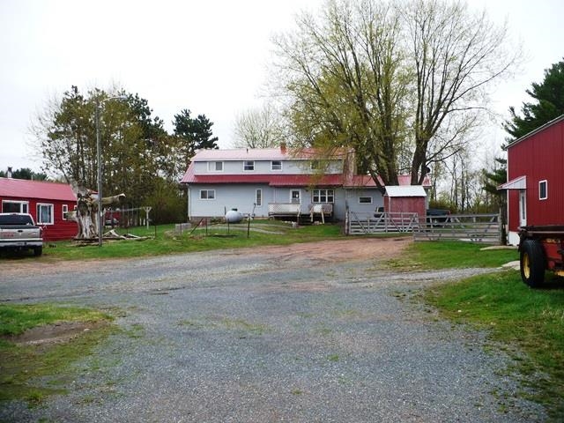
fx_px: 603
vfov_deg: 38.7
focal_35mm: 37
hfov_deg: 50.1
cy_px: 212
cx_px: 282
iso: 100
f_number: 2.8
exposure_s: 1/800
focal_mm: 6.1
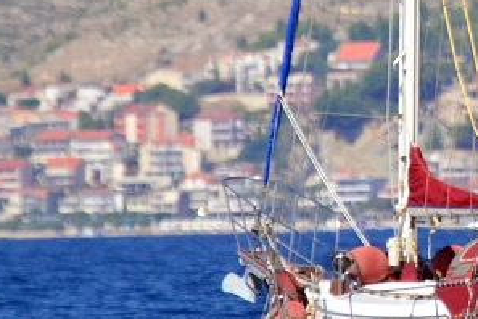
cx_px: 604
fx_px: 20061
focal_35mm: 1511
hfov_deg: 1.4
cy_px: -56
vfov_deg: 0.9
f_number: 5.6
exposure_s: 1/8000
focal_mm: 300
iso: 1600
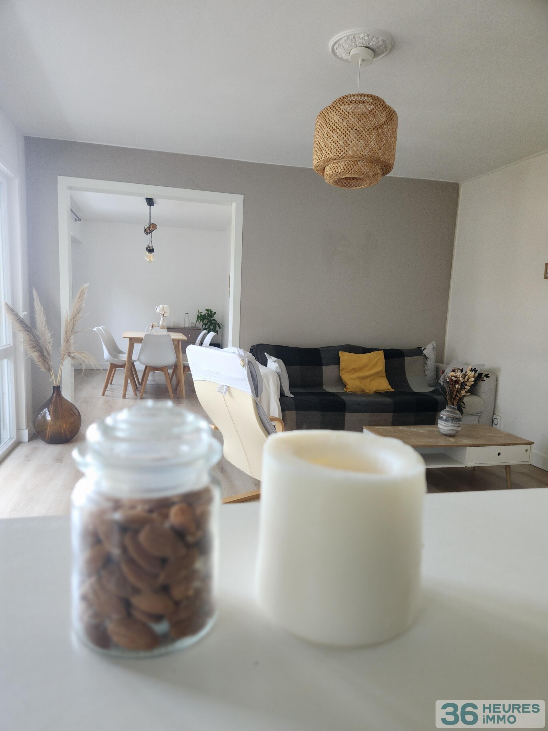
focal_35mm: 23
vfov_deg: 73.9
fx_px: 485
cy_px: 366
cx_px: 274
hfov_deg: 58.9
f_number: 1.8
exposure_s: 1/100
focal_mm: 5.4
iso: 125
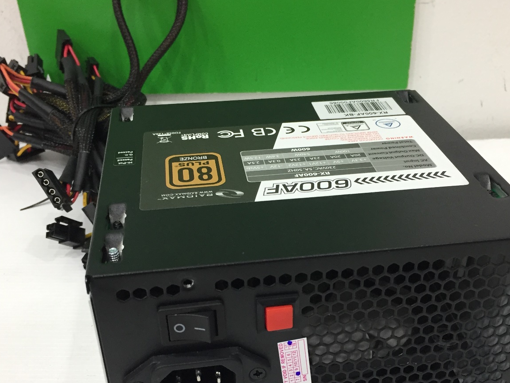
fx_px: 604
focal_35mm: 41
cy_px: 254
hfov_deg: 45.7
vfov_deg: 34.8
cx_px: 270
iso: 100
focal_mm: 4.15
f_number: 2.2
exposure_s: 1/30
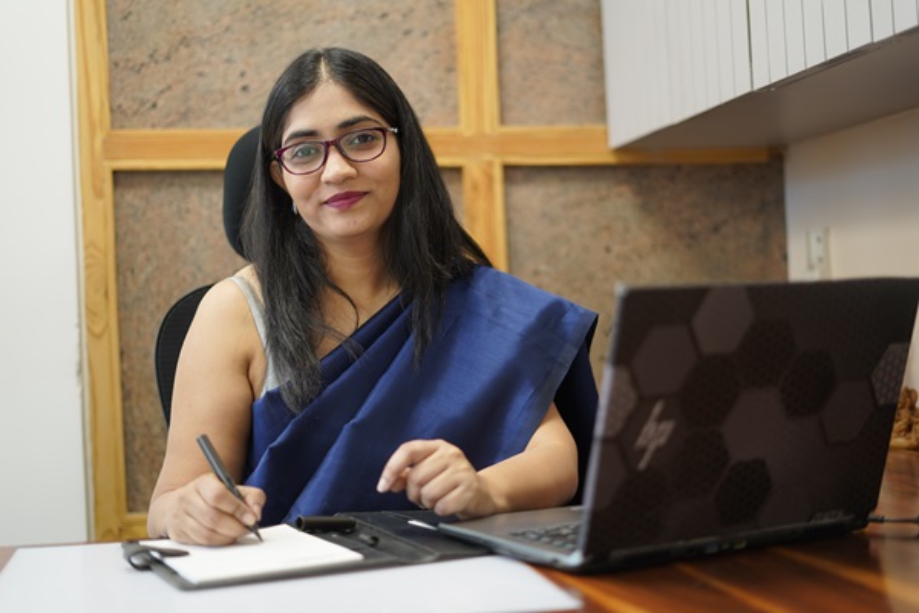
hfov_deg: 39.6
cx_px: 460
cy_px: 306
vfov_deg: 27.0
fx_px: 1276
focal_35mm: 50
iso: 160
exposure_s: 1/50
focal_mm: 50
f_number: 1.8
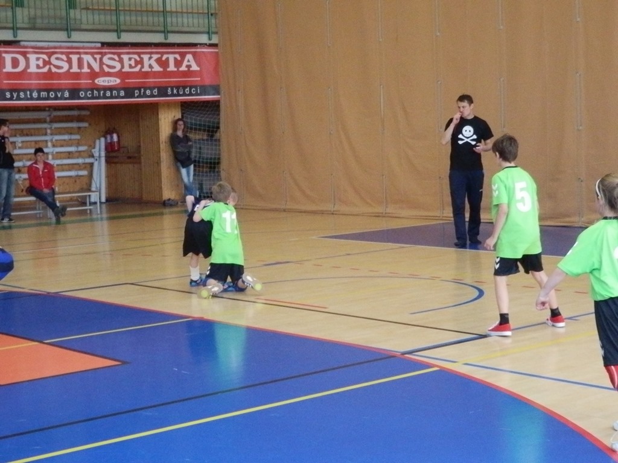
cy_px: 232
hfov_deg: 29.4
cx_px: 309
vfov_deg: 22.3
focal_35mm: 66
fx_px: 1178
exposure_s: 1/250
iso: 1600
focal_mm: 11.9
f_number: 4.4
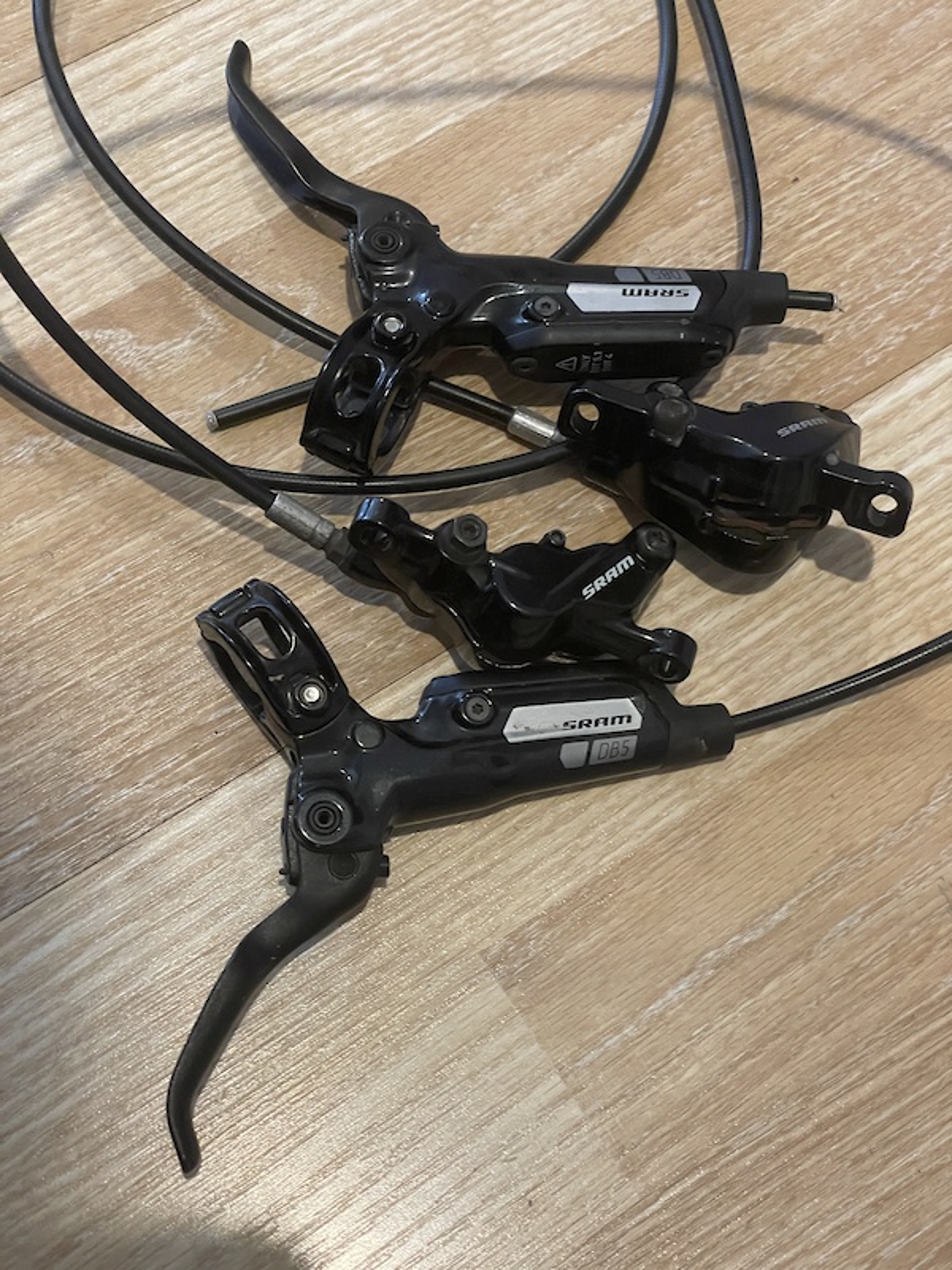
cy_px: 635
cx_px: 476
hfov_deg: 28.0
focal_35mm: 52
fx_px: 1907
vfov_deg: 36.8
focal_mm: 6
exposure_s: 1/60
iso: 800
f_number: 2
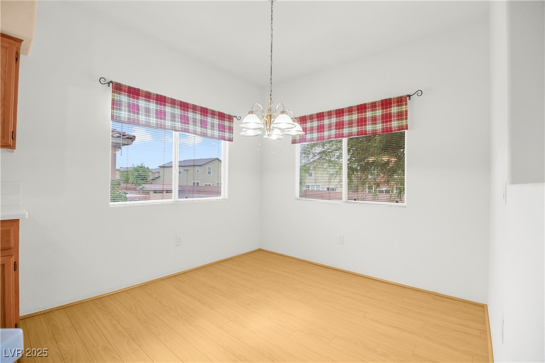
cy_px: 182
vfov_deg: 77.3
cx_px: 272
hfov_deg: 100.4
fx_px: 227
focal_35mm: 15
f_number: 5.6
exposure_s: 1/20
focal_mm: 10
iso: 640
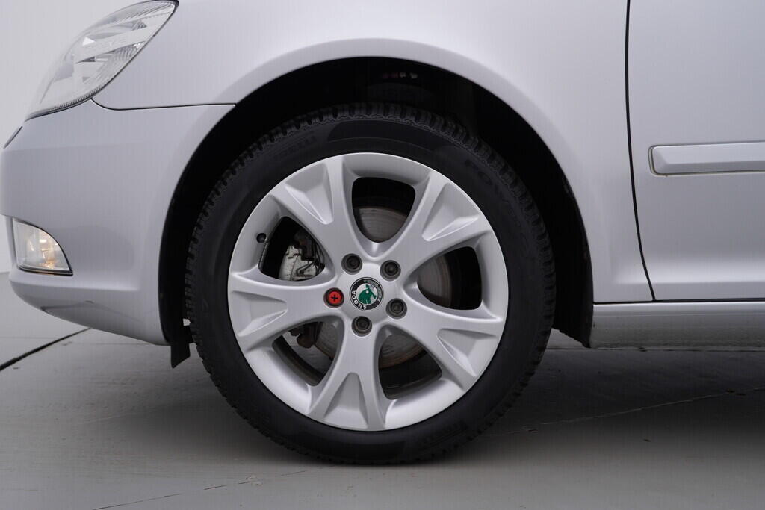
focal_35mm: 36
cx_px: 382
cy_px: 255
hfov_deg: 53.1
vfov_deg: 36.9
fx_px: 765
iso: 125
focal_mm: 24
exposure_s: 1/100
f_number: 4.5
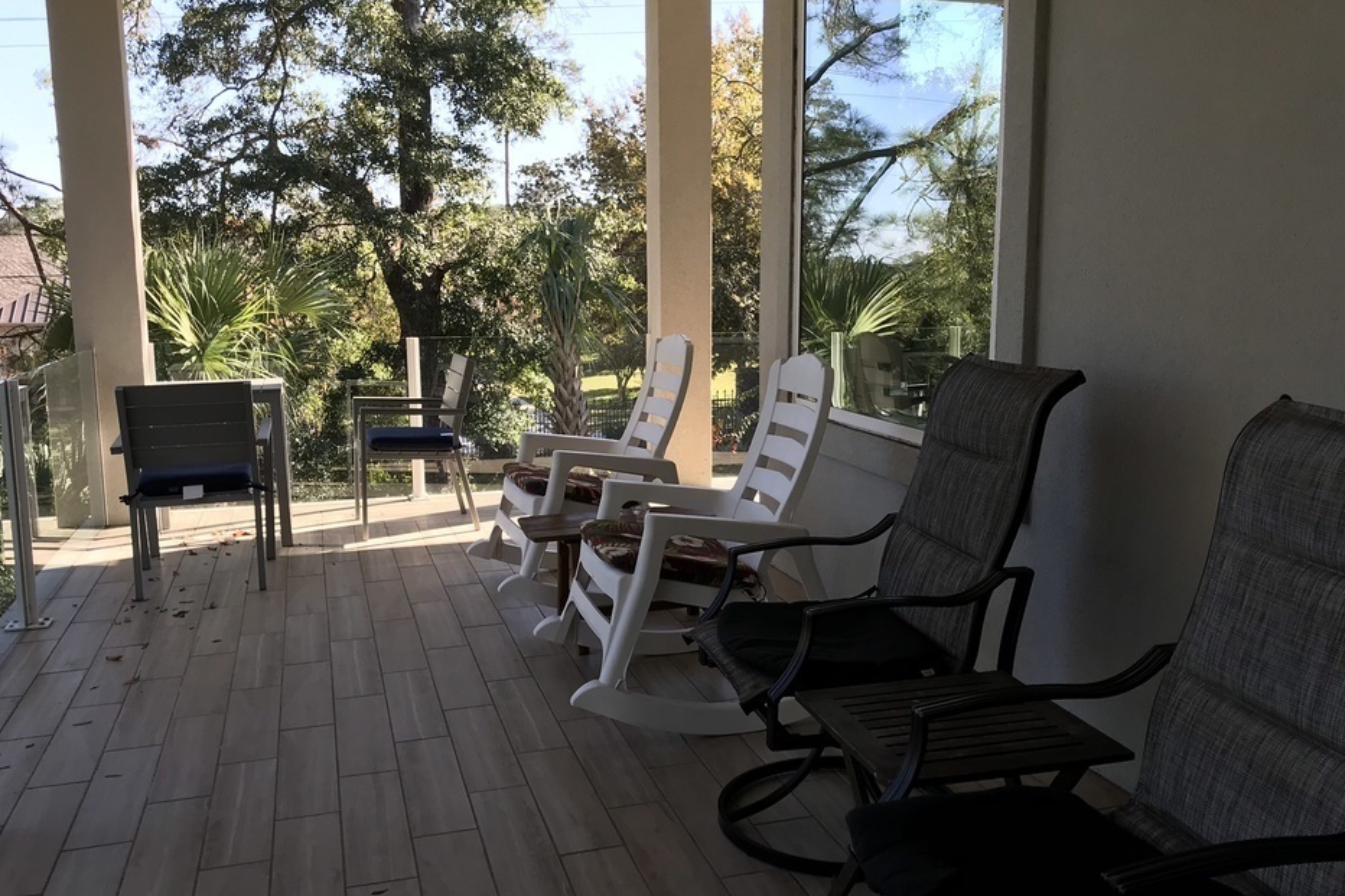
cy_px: 465
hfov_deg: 58.7
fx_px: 1195
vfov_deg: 41.1
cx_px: 687
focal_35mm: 32
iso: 20
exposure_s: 1/331
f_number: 1.8
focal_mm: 3.99
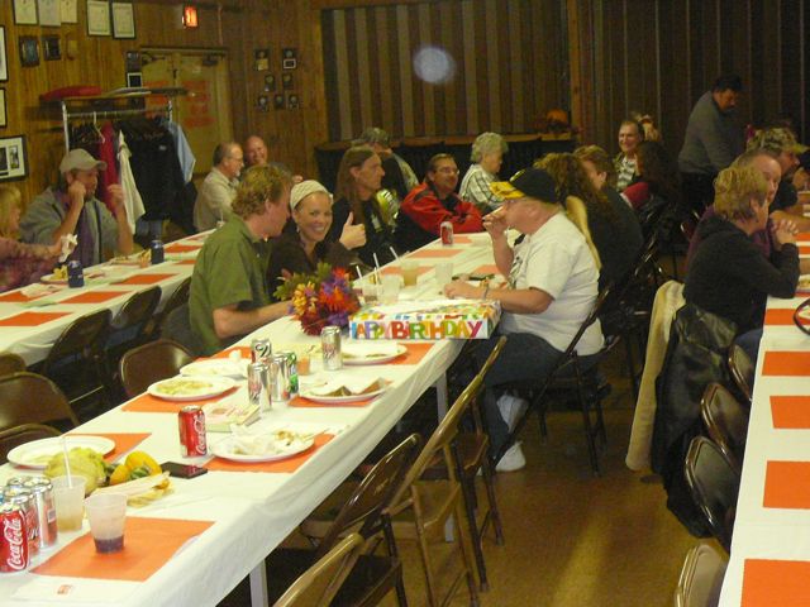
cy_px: 304
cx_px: 405
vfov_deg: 26.1
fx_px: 1310
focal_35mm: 56
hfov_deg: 34.3
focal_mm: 6.7
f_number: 3.2
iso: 400
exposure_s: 1/30
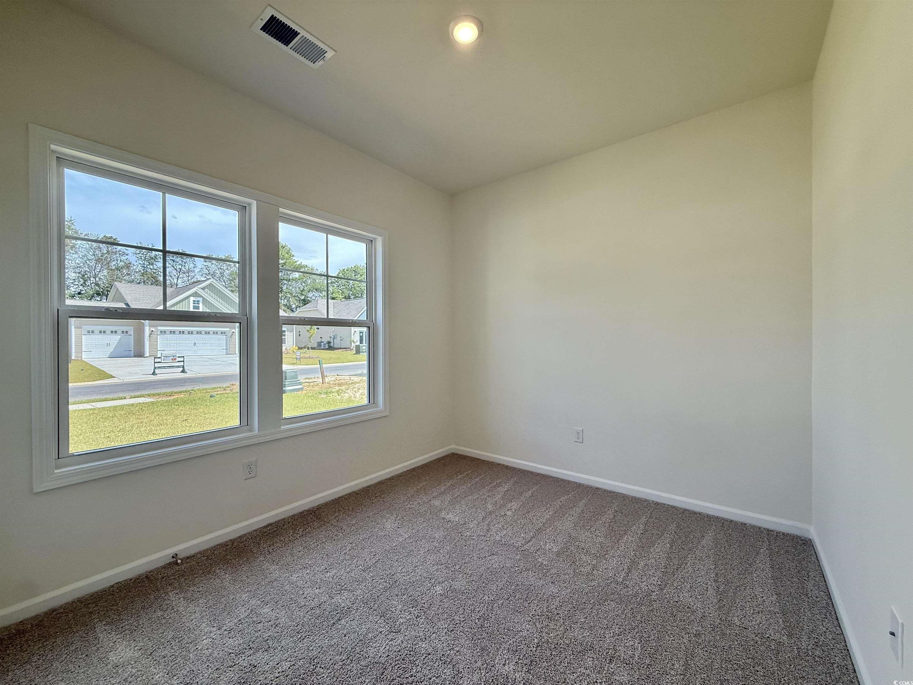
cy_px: 342
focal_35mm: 14
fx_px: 369
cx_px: 456
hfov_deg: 102.1
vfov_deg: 85.7
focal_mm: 2.22
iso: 64
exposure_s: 1/301
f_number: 2.2
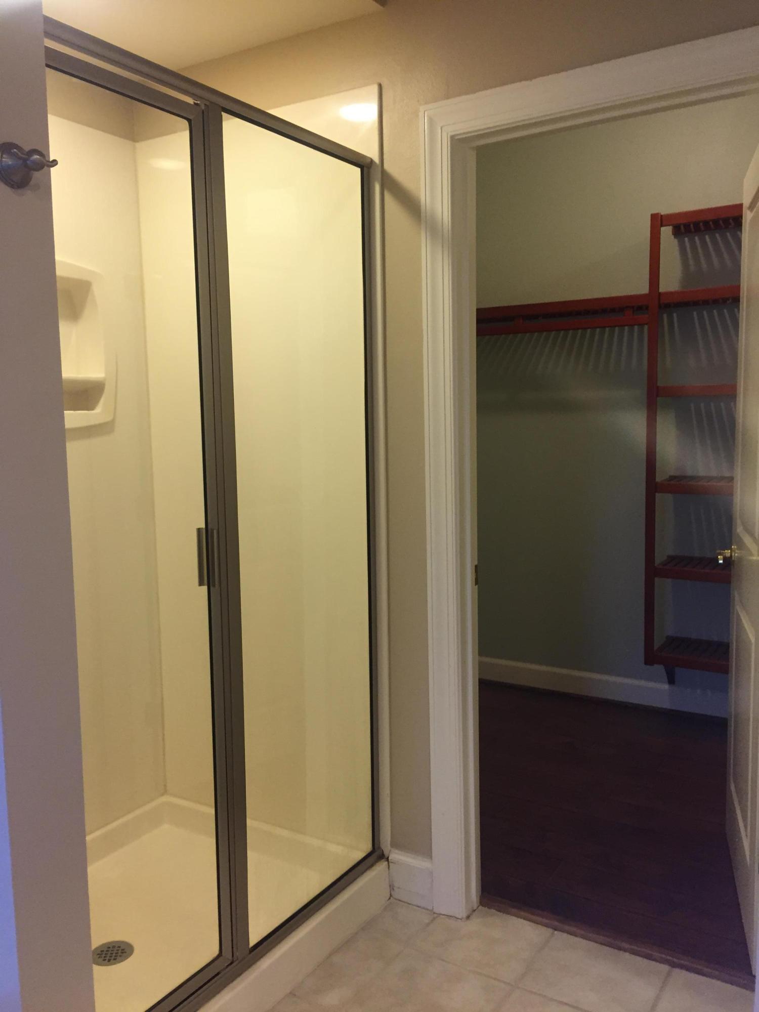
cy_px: 506
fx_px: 848
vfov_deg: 61.7
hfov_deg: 48.2
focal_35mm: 29
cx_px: 380
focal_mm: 4.15
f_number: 2.2
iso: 125
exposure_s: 1/30
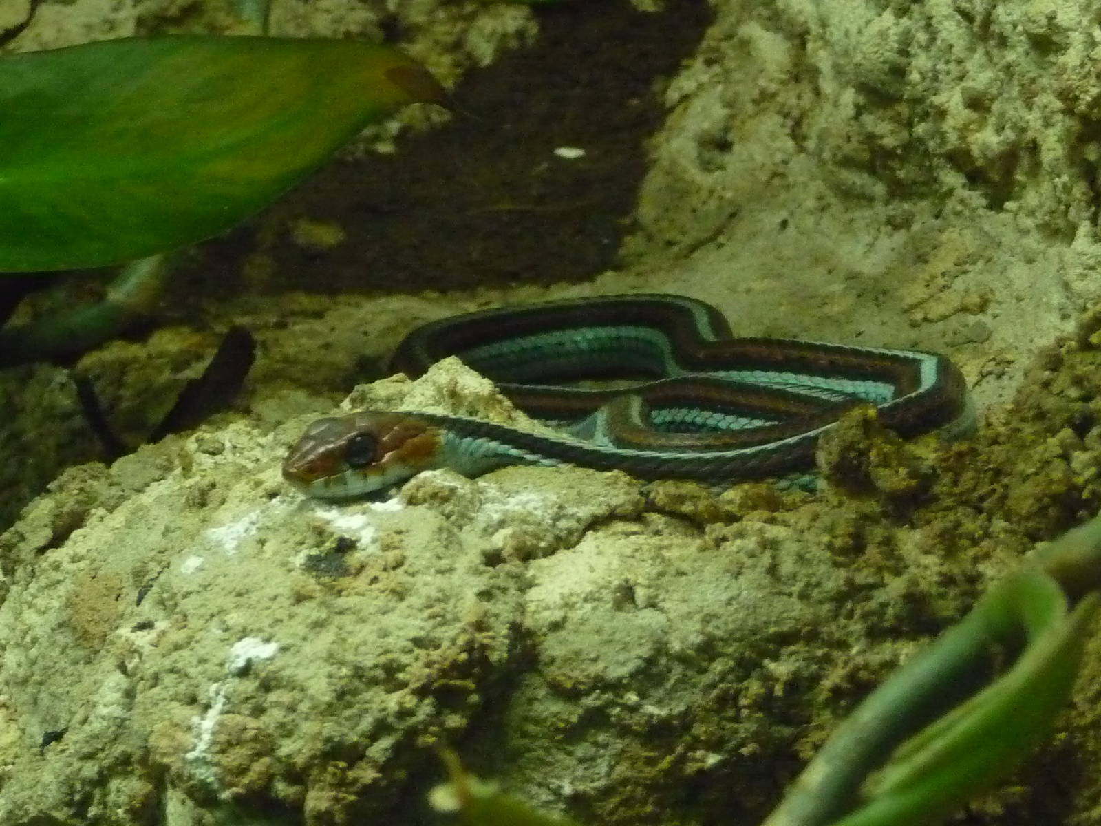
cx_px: 550
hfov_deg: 17.6
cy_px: 413
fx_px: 3562
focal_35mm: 112
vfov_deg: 13.2
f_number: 4.5
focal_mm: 11.3
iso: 800
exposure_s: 1/40
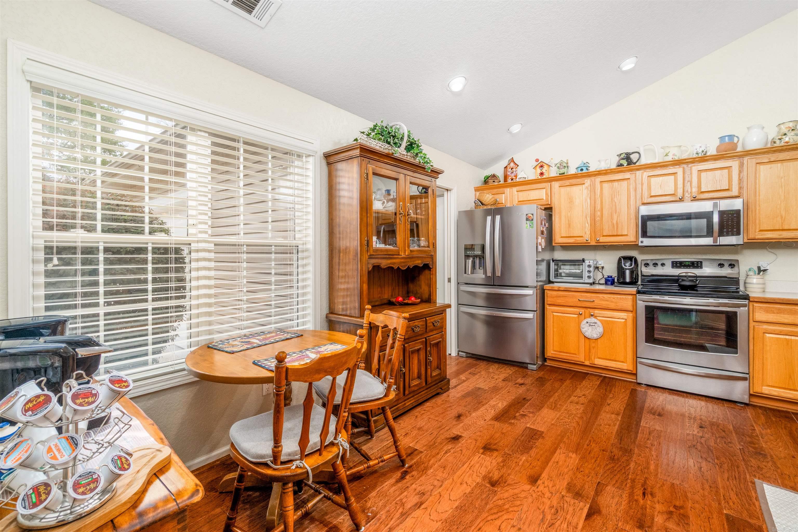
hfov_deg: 100.4
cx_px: 399
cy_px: 266
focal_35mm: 15
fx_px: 332
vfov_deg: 77.3
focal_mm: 10
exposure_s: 1
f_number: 11
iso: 320
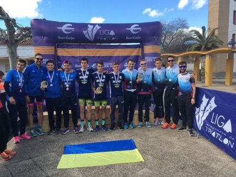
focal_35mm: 29
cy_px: 88
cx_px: 118
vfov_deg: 48.2
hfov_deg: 61.7
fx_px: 198
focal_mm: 4.15
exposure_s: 1/545
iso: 25
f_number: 2.2
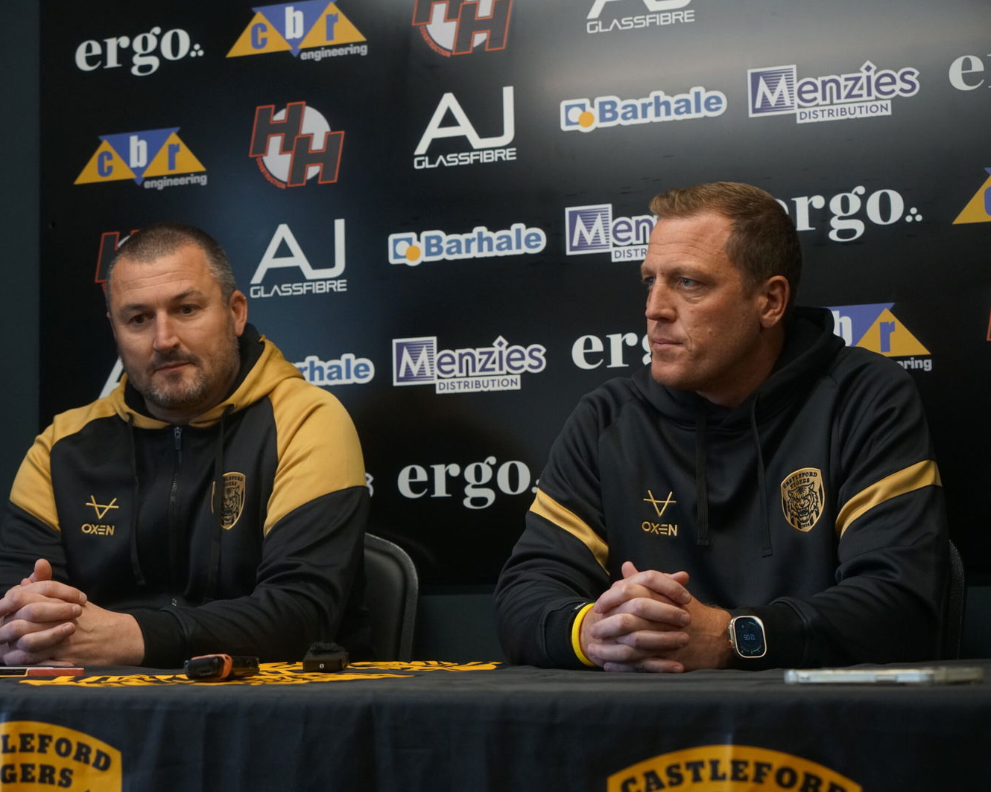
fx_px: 2053
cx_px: 433
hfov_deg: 27.1
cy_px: 396
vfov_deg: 21.9
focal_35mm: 70
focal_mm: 62
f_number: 4
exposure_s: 1/160
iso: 2500
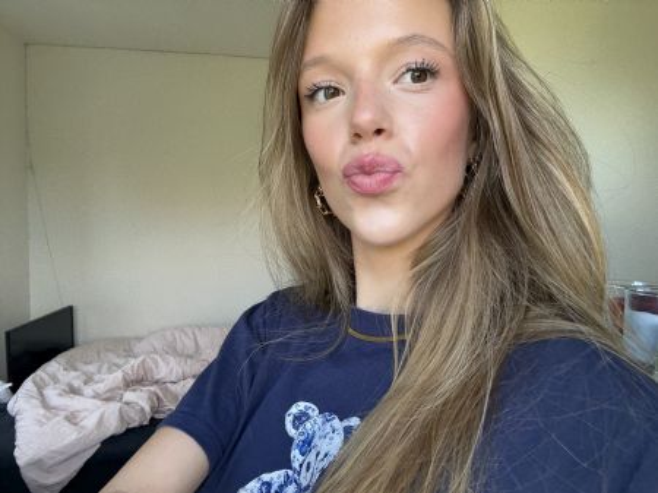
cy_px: 246
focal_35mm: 23
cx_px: 329
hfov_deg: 74.0
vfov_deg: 58.8
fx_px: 437
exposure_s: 1/121
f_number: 1.9
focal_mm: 2.69
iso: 50
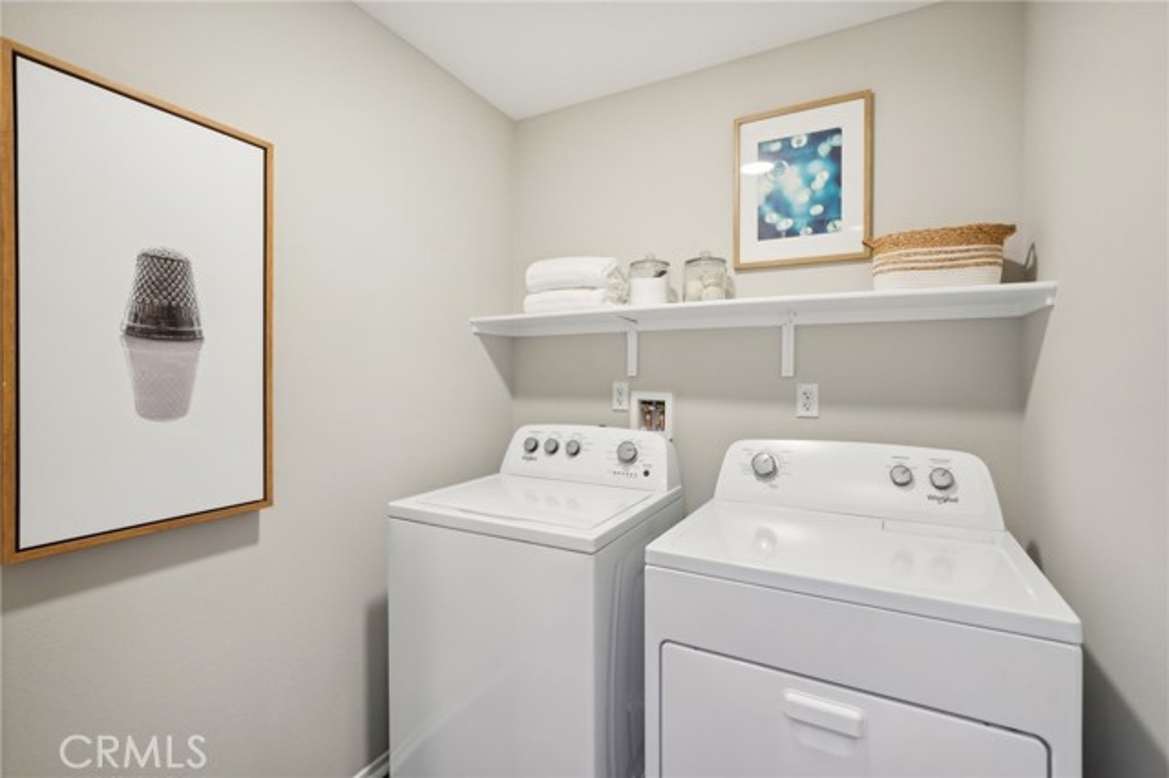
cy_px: 389
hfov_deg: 96.8
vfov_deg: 73.7
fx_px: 519
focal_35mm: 16
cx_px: 584
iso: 400
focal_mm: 16
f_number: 8
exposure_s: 1/10
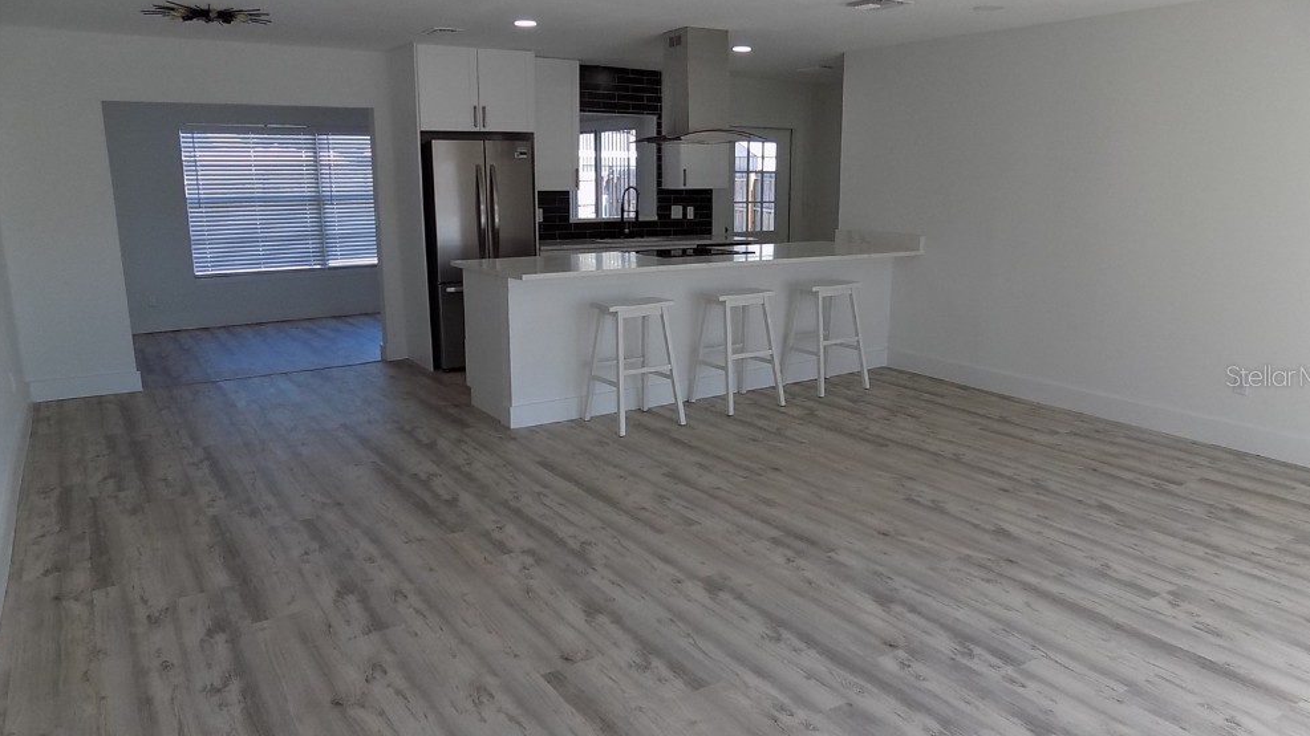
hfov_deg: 71.9
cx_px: 672
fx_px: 903
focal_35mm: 26
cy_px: 375
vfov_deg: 44.4
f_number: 3.1
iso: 80
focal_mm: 4
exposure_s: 1/125
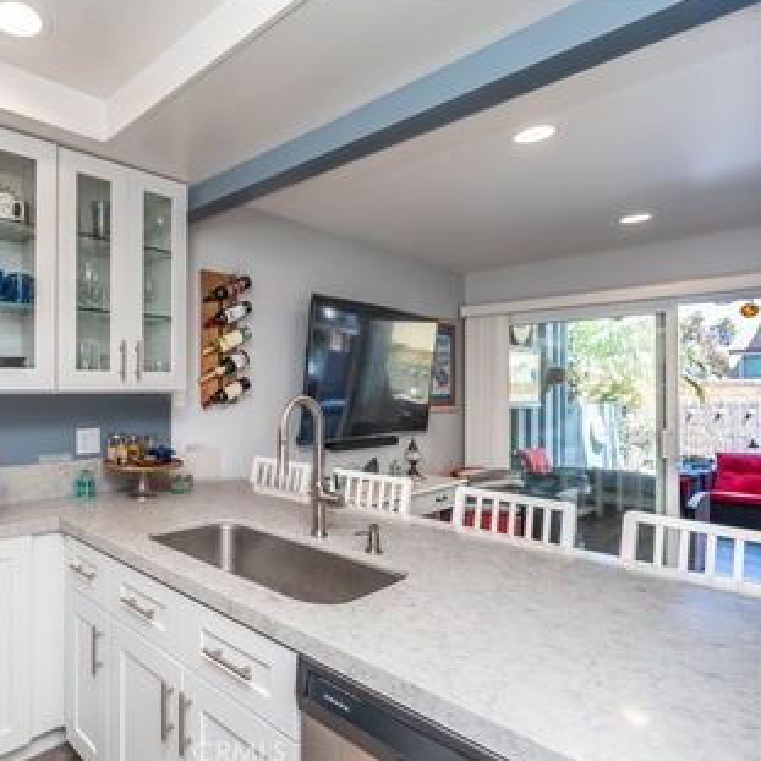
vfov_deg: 70.5
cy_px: 377
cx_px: 176
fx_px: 539
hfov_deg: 65.5
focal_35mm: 22
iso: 100
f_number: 4
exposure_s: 1/60
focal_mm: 16.5
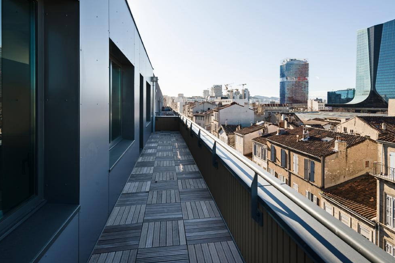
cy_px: 107
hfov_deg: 81.2
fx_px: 231
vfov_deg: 59.1
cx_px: 204
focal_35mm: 21
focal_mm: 16
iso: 100
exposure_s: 1/100
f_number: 9
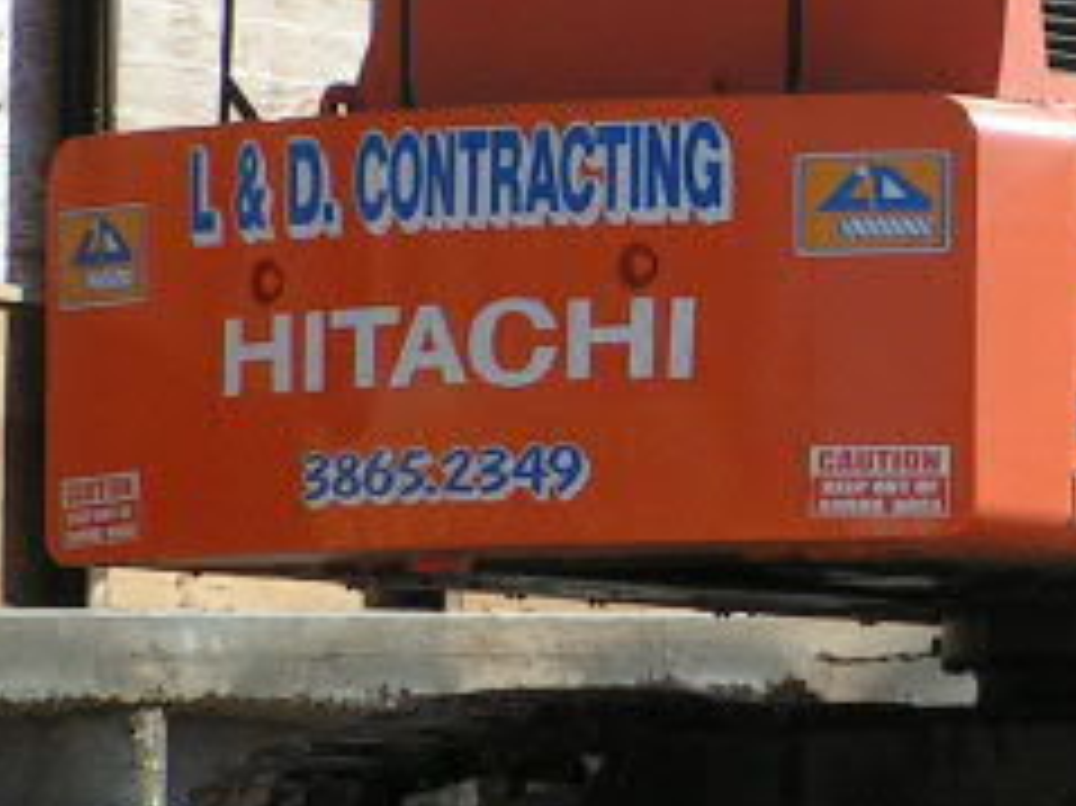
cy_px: 230
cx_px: 1355
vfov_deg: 3.1
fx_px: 14851
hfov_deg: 4.1
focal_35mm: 478
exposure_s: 1/400
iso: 50
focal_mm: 21.9
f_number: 6.3
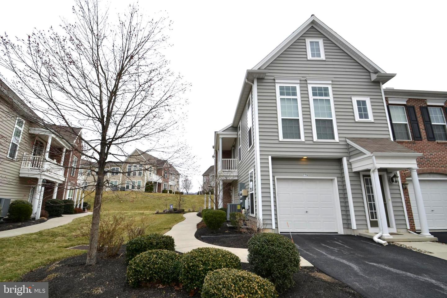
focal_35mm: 15
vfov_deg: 77.3
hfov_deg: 100.4
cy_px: 149
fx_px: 186
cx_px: 224
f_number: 7.1
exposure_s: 1/200
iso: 100
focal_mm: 10
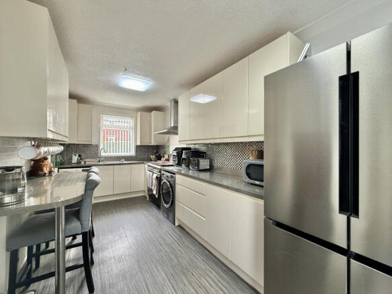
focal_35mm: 14
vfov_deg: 85.7
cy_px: 147
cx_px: 196
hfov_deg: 102.1
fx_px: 159
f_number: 2.2
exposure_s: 1/100
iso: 160
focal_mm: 2.22
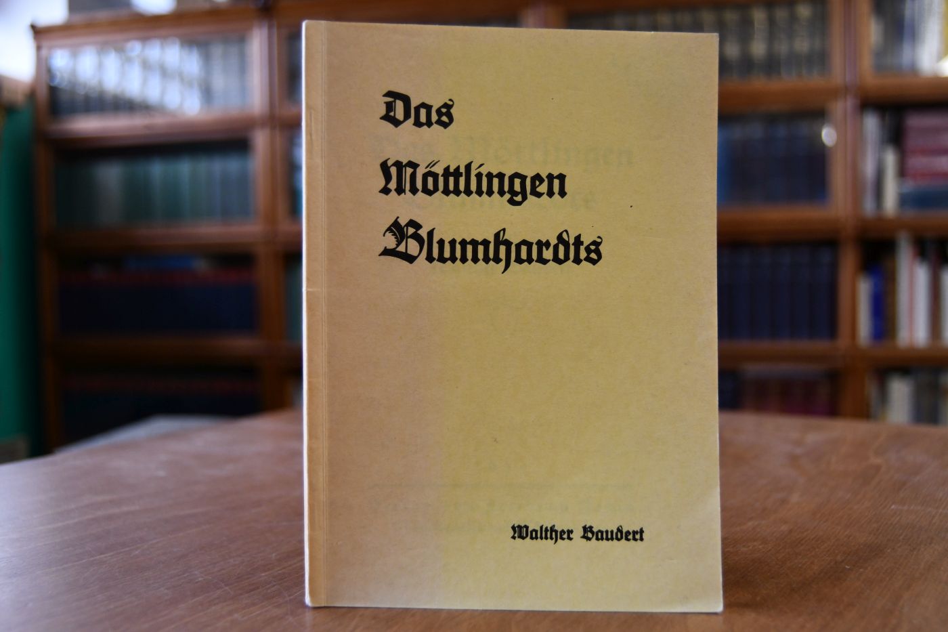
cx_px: 474
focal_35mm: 34
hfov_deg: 55.8
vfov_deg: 38.9
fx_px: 895
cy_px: 316
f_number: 3.8
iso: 800
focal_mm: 23
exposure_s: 1/125
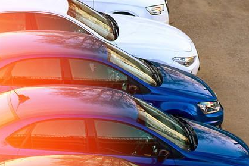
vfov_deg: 5.1
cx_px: 89
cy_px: 134
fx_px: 1882
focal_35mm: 272
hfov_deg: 7.6
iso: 1250
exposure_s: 1/160
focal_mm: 105
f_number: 4
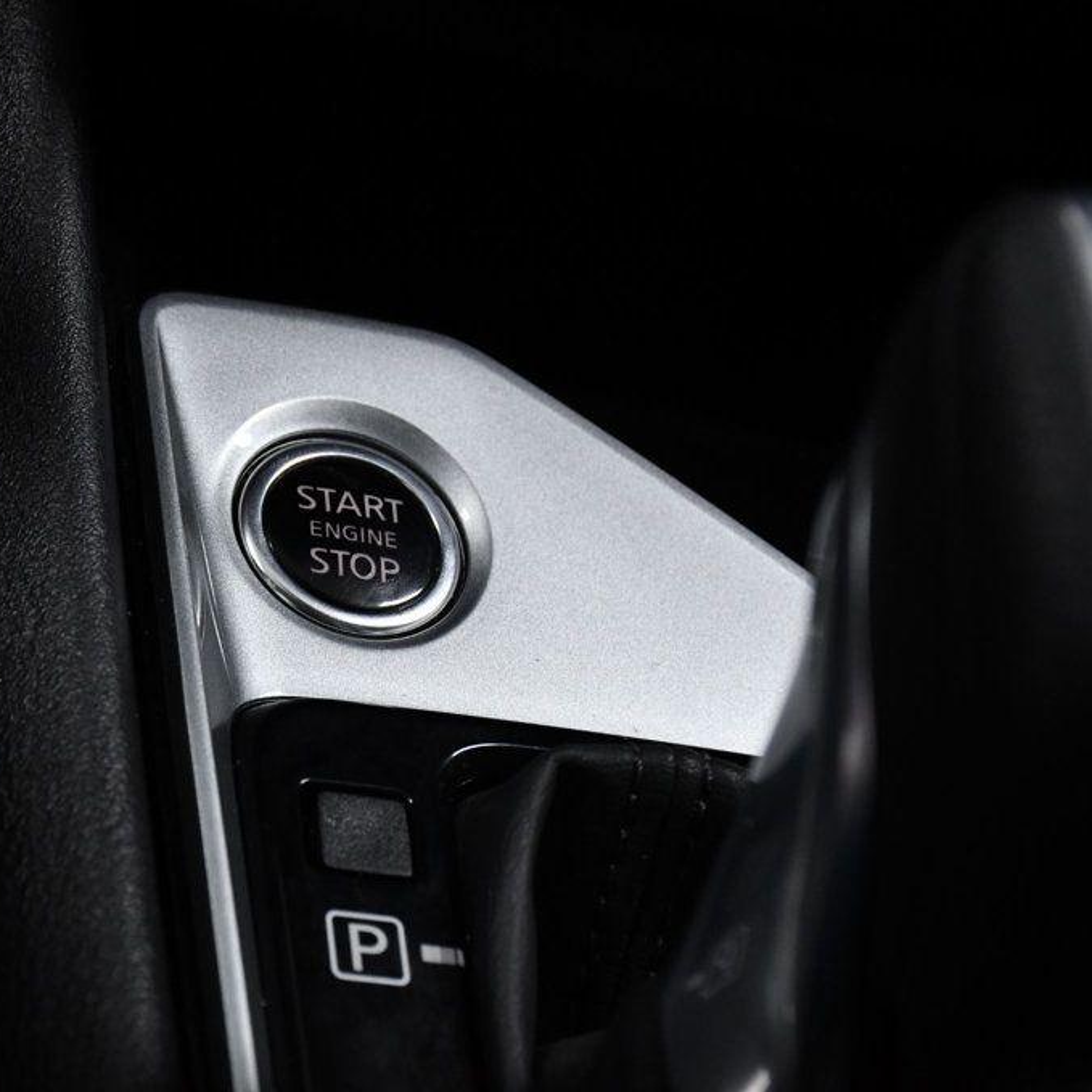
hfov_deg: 17.3
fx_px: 3569
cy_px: 547
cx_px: 336
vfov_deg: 17.4
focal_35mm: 100
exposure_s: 1/250
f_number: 8
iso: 2500
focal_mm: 52
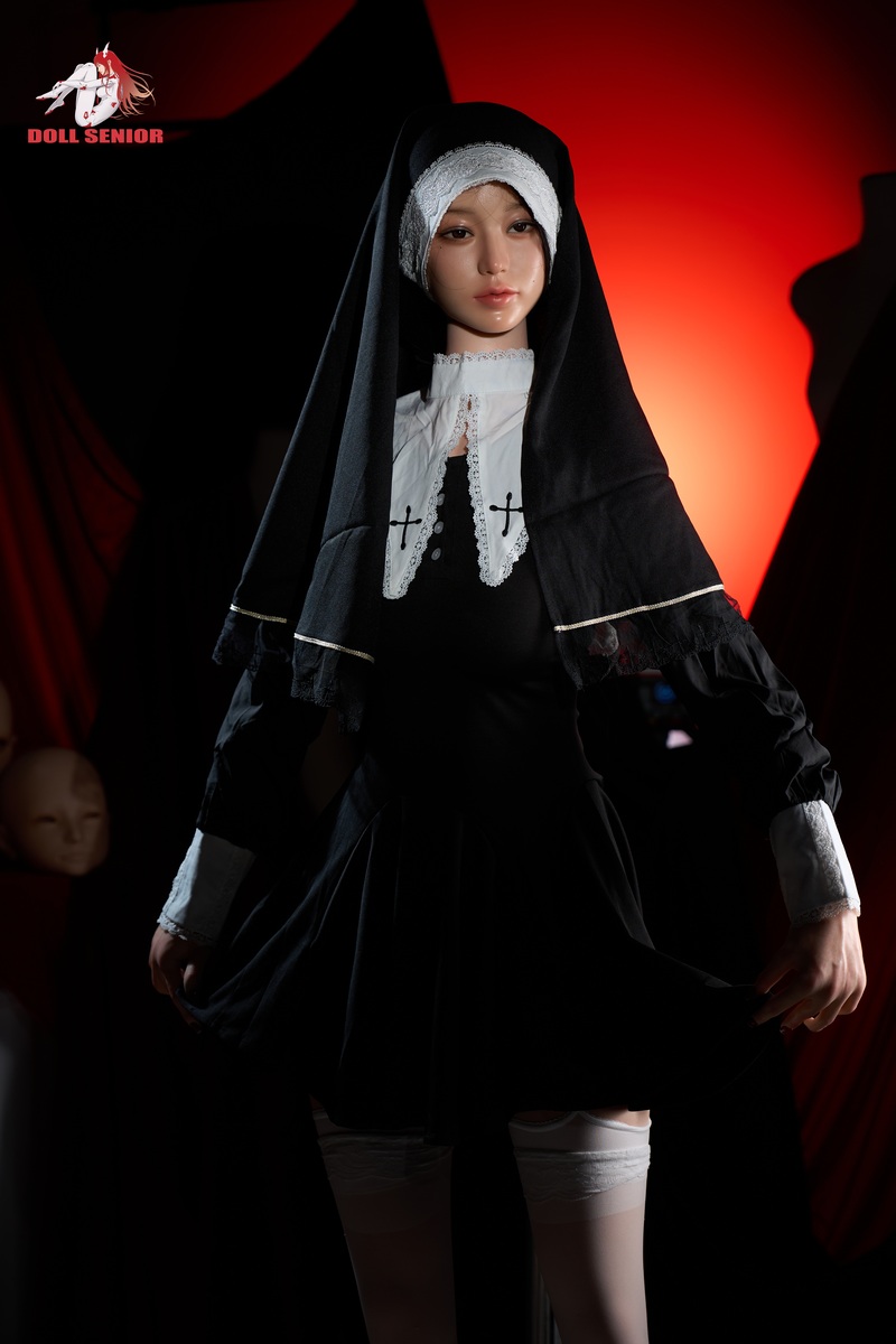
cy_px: 672
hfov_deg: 19.5
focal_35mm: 70
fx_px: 2613
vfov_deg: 28.8
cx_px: 448
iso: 100
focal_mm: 70
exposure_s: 1/80
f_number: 2.8
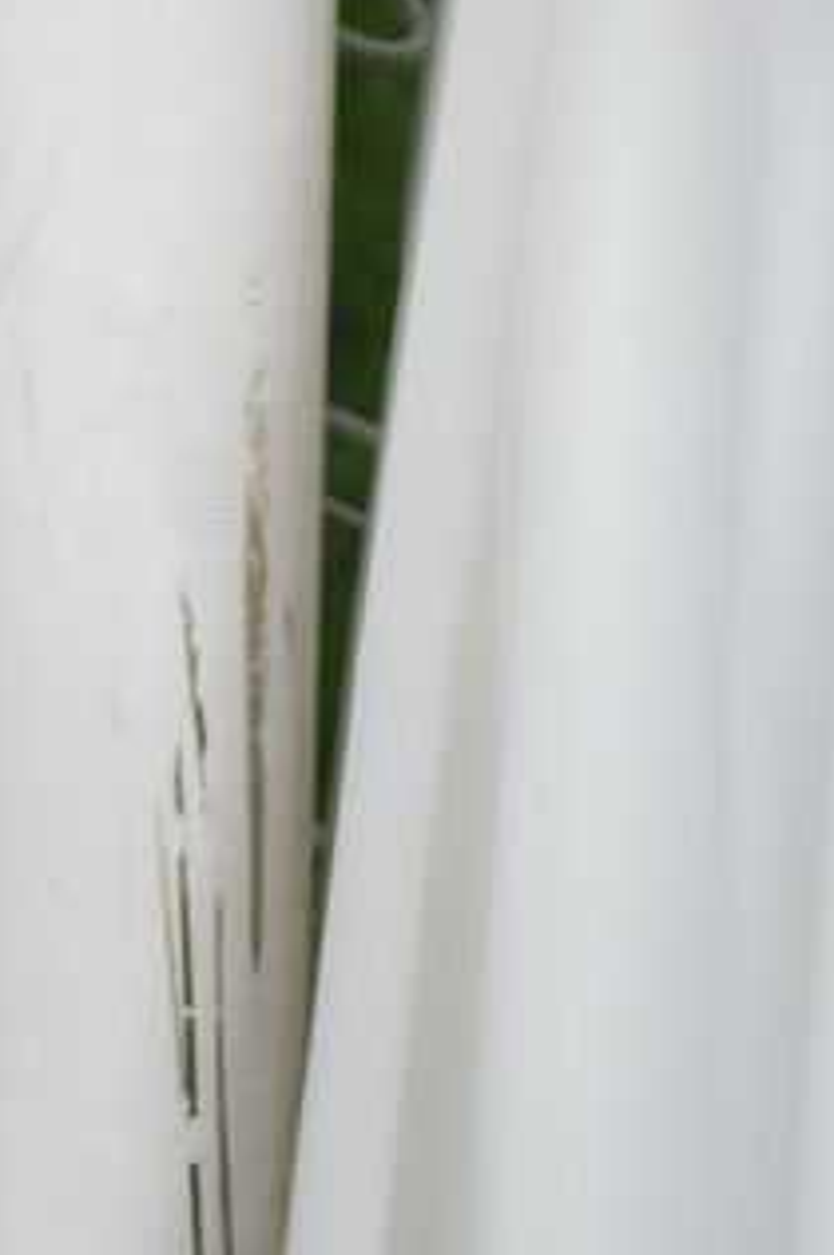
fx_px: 7905
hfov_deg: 6.0
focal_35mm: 227
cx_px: -70
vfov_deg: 7.8
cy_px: -2617
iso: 100
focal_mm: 35
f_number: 4.5
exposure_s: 1/640
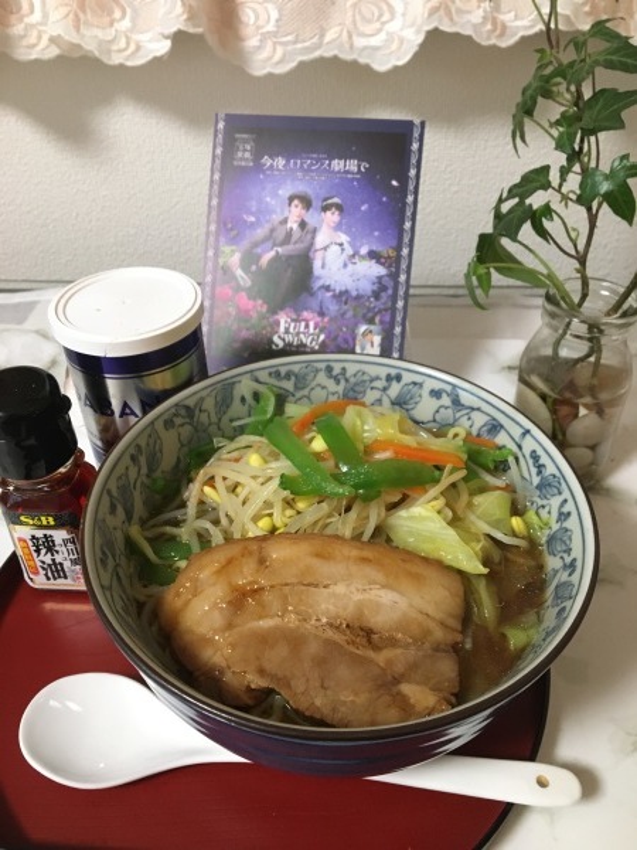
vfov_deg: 61.7
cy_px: 425
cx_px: 318
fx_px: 712
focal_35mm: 29
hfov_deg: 48.2
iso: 200
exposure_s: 1/24
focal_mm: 4.15
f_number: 2.2
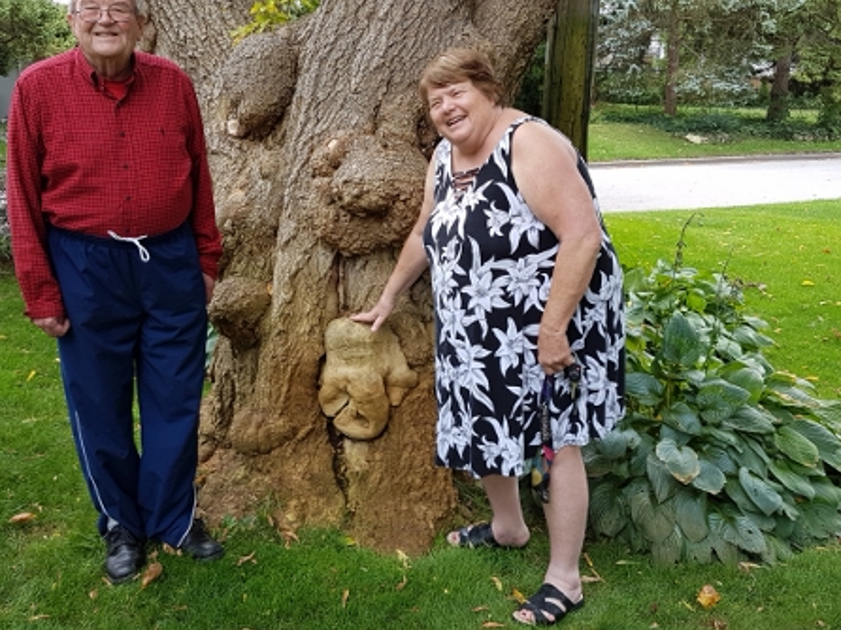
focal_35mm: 35
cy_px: 292
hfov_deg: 52.6
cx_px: 404
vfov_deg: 40.6
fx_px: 850
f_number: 1.7
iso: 40
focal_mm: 4.2
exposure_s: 1/162
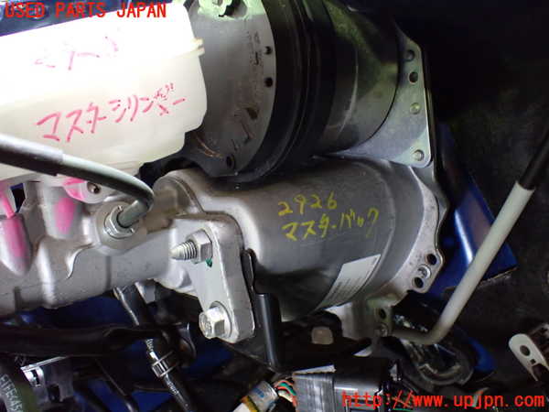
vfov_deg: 46.8
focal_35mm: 30
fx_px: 476
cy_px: 206
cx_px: 274
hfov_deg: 60.0
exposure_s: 1/30
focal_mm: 5.4
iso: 1000
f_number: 2.3
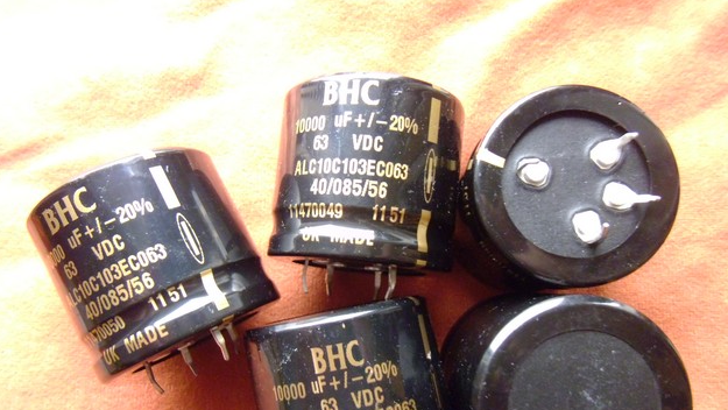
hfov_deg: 66.0
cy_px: 259
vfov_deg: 39.9
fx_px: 560
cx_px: 366
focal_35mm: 29
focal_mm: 4.7
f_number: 2.8
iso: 400
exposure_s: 1/13
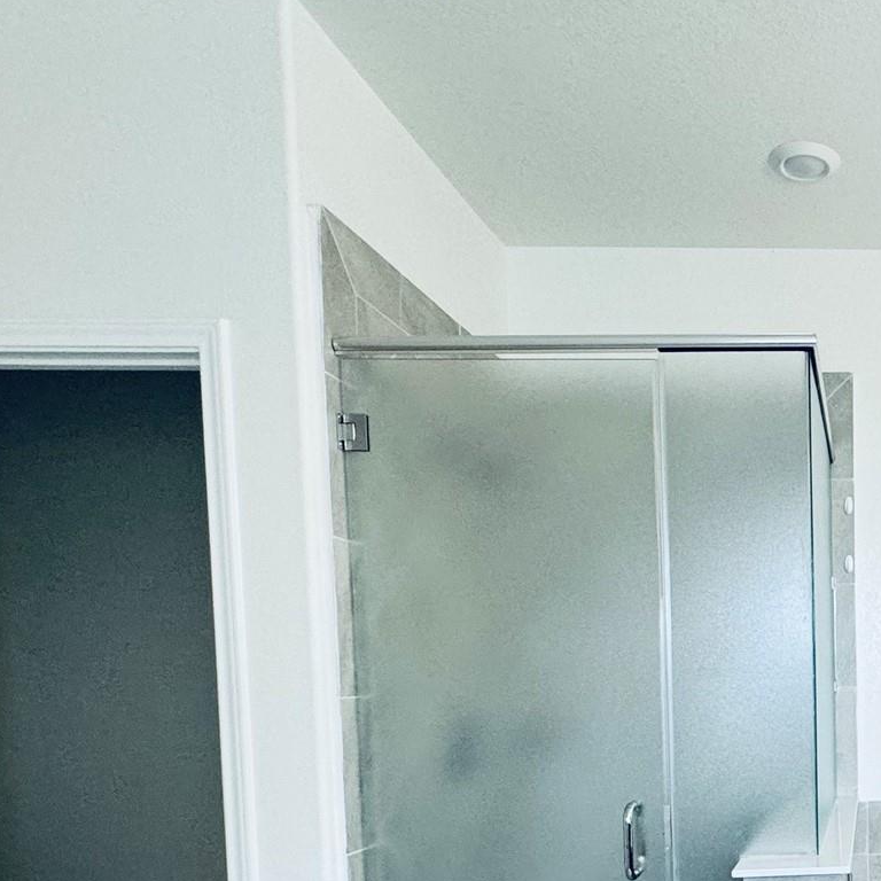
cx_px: 894
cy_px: 739
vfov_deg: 46.4
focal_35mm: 33
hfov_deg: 42.5
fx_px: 950
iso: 200
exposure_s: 1/120
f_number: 2.2
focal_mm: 2.22
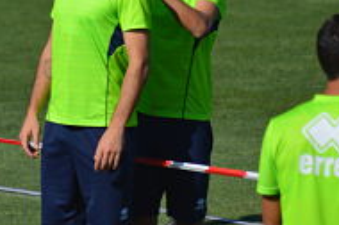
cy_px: 21
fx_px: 8912
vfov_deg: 1.4
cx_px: 120
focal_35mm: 948
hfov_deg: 2.2
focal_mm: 300
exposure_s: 1/2000
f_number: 5.6
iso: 280
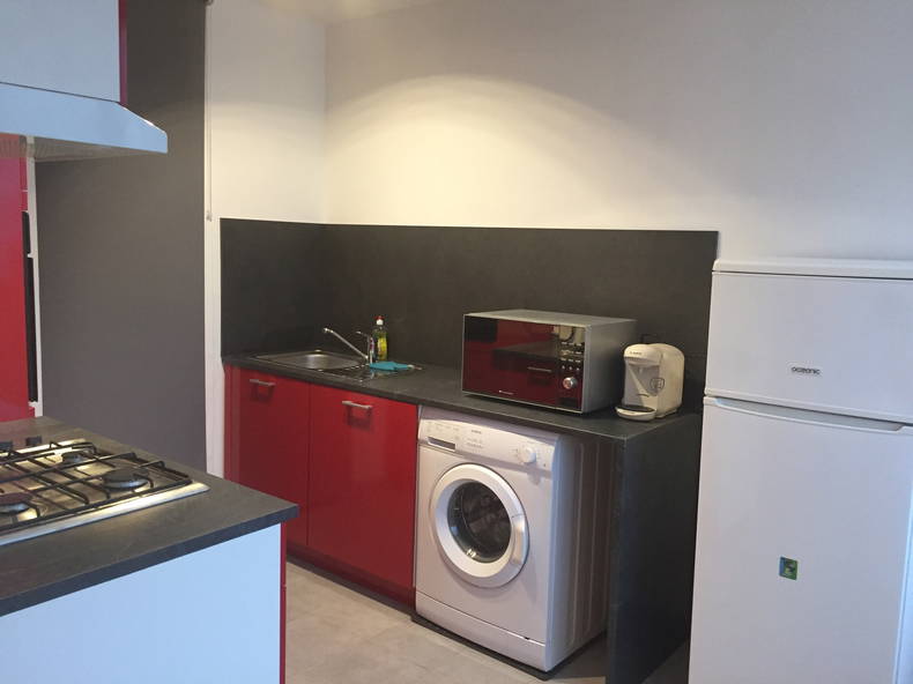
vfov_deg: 48.2
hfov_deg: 61.7
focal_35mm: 29
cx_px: 456
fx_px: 765
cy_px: 342
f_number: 2.2
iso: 200
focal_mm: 4.15
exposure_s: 1/33
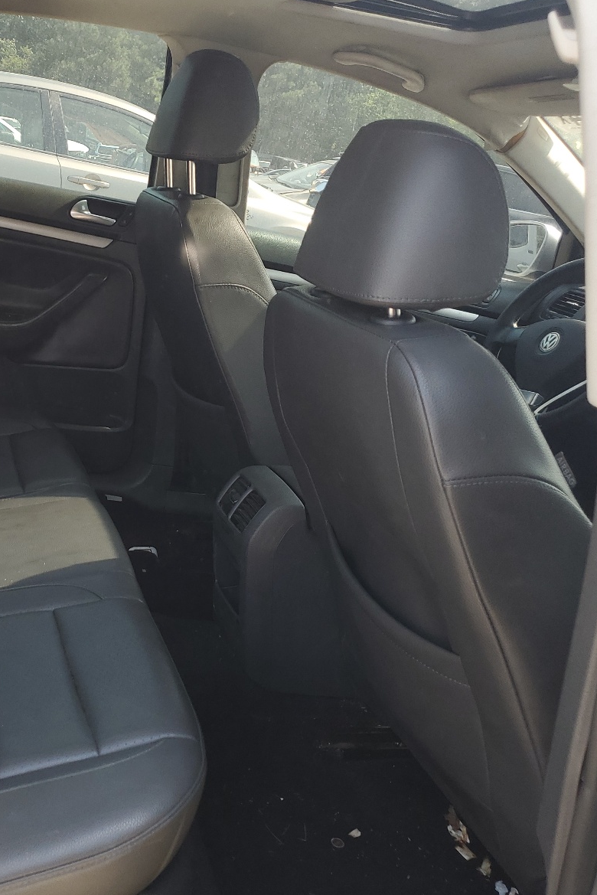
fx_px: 920
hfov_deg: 34.3
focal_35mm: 37
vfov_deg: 51.9
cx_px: 77
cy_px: 439
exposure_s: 1/233
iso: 50
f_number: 1.5
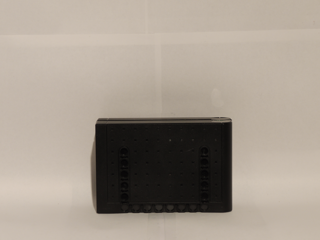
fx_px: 1248
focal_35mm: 135
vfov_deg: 11.0
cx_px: 160
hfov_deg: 14.6
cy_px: 120
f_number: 6.8
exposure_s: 1/2.5
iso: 100
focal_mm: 24
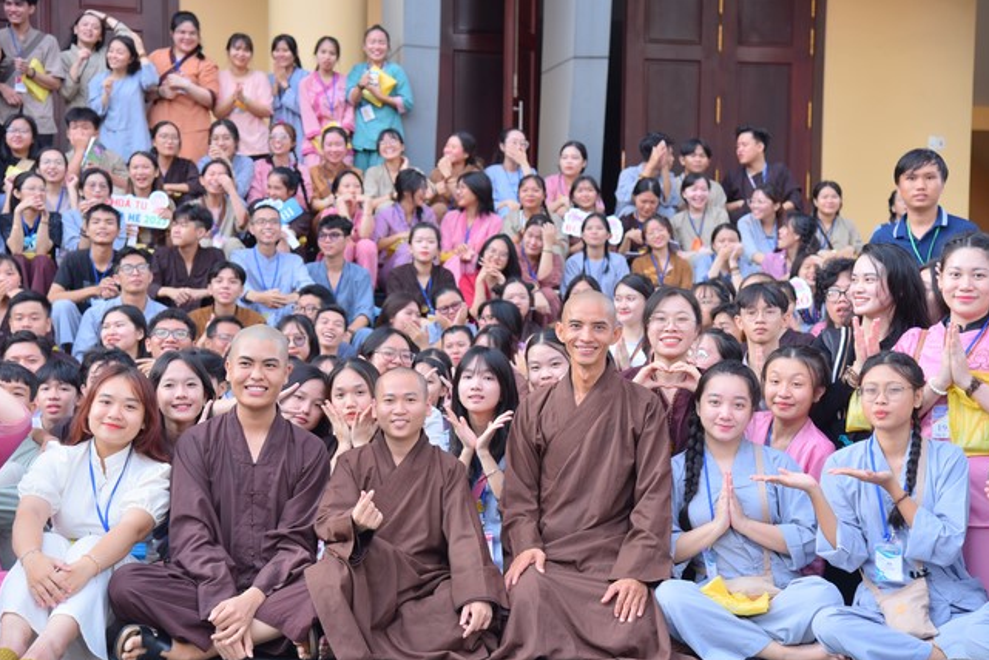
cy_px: 331
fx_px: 2089
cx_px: 498
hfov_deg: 26.6
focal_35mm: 76
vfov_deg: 18.0
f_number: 5
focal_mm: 75
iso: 125
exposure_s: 1/100
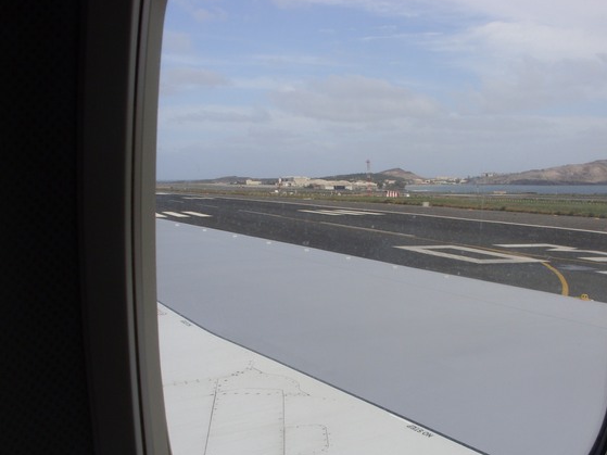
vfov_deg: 28.5
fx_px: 894
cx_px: 372
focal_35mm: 51
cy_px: 276
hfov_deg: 37.3
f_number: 4.9
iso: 50
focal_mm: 6.3
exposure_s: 1/337
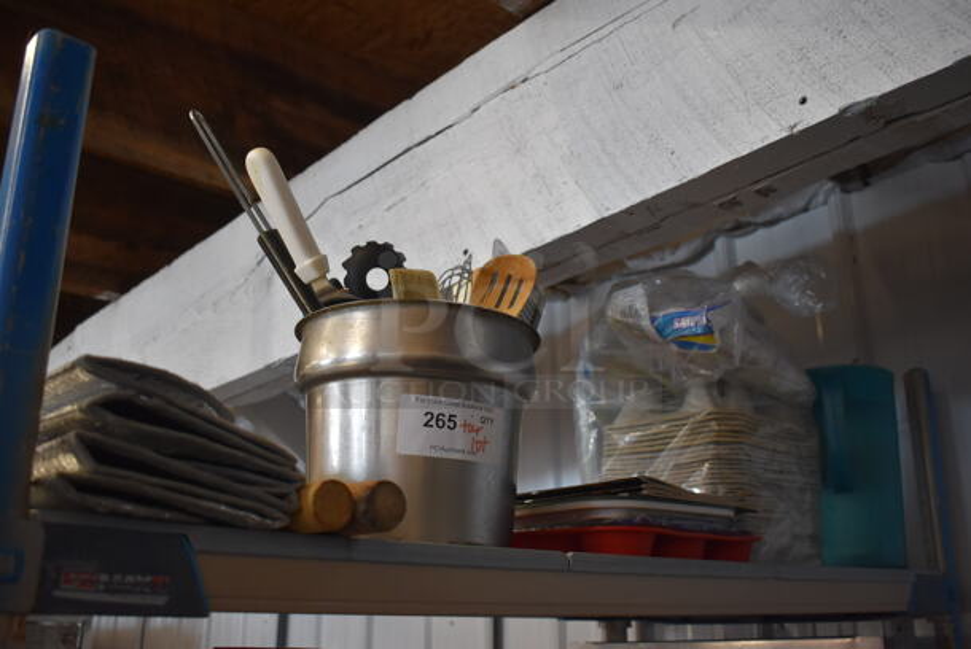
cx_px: 486
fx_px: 931
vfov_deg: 38.4
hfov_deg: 55.1
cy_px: 324
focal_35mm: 34
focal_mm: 23
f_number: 3.8
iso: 1000
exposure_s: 1/125
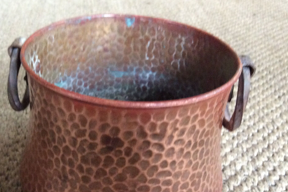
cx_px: 107
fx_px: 368
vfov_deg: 29.0
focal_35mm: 46
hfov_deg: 42.4
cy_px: 132
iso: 250
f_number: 2.4
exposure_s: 1/25
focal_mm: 3.3
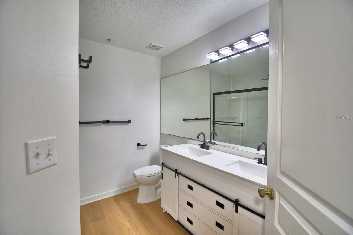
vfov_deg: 77.3
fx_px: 147
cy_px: 118
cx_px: 176
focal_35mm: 15
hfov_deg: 100.4
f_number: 4.5
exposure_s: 1/60
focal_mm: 10
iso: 400
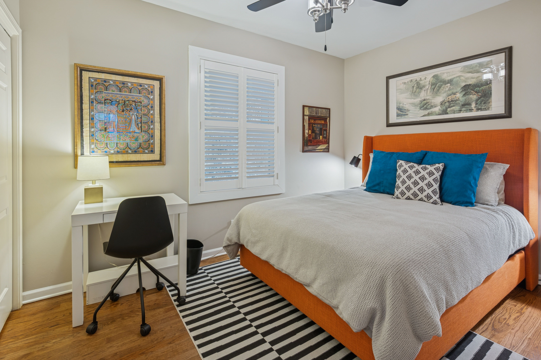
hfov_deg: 95.0
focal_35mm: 16
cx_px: 270
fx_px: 248
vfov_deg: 72.1
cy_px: 180
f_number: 8
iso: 200
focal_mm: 16.5
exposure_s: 1/10
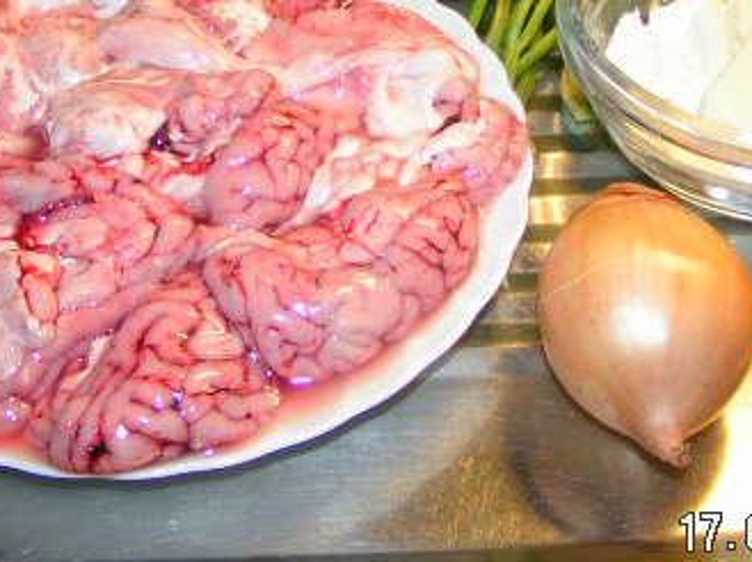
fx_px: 1606
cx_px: 297
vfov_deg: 19.6
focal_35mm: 74
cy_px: 91
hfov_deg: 26.3
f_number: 2.8
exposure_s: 1/40
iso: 200
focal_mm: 5.8
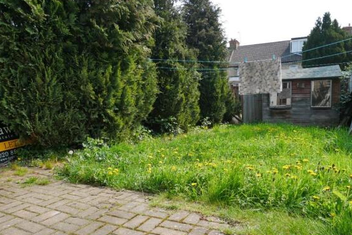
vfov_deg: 49.5
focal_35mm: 26
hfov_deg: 69.4
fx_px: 254
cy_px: 129
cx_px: 171
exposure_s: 1/320
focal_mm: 12
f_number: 5.6
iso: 200
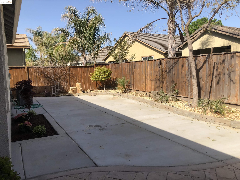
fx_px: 194
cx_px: 120
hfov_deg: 63.4
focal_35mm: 28
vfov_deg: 49.7
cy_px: 90
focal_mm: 3.99
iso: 20
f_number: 1.8
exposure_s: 1/1675
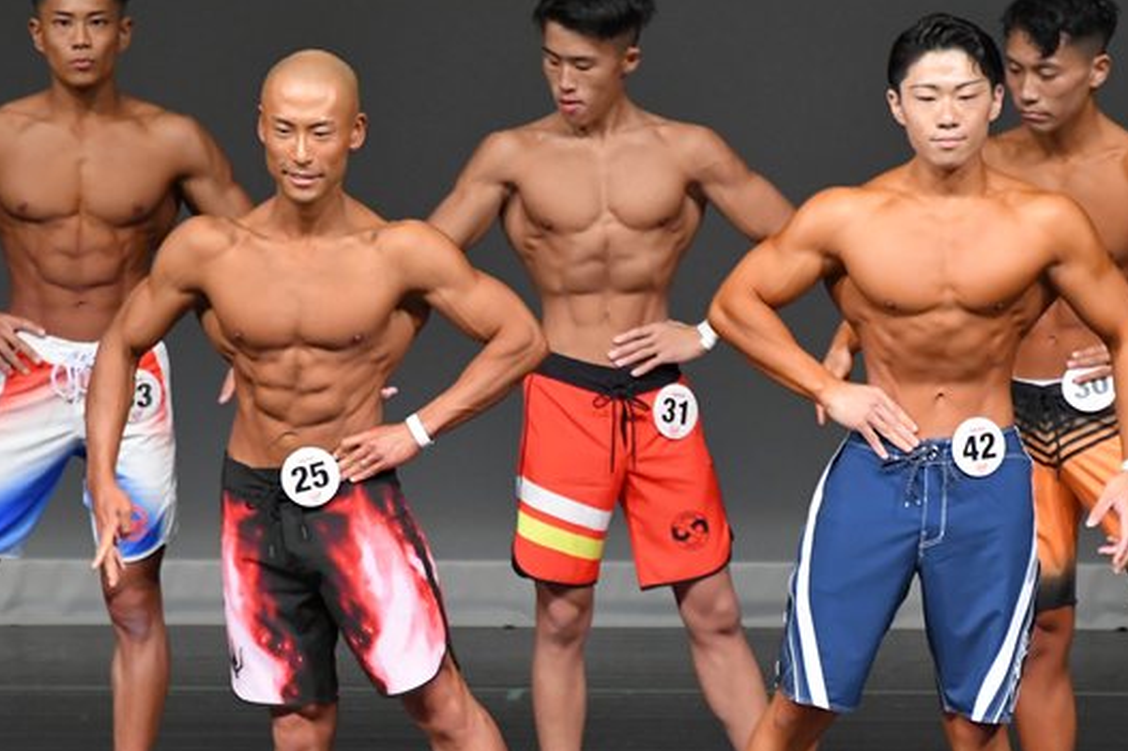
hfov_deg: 3.7
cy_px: 528
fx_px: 17258
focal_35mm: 551
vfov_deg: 2.5
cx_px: 686
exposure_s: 1/400
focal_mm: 250
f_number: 5.6
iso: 4000
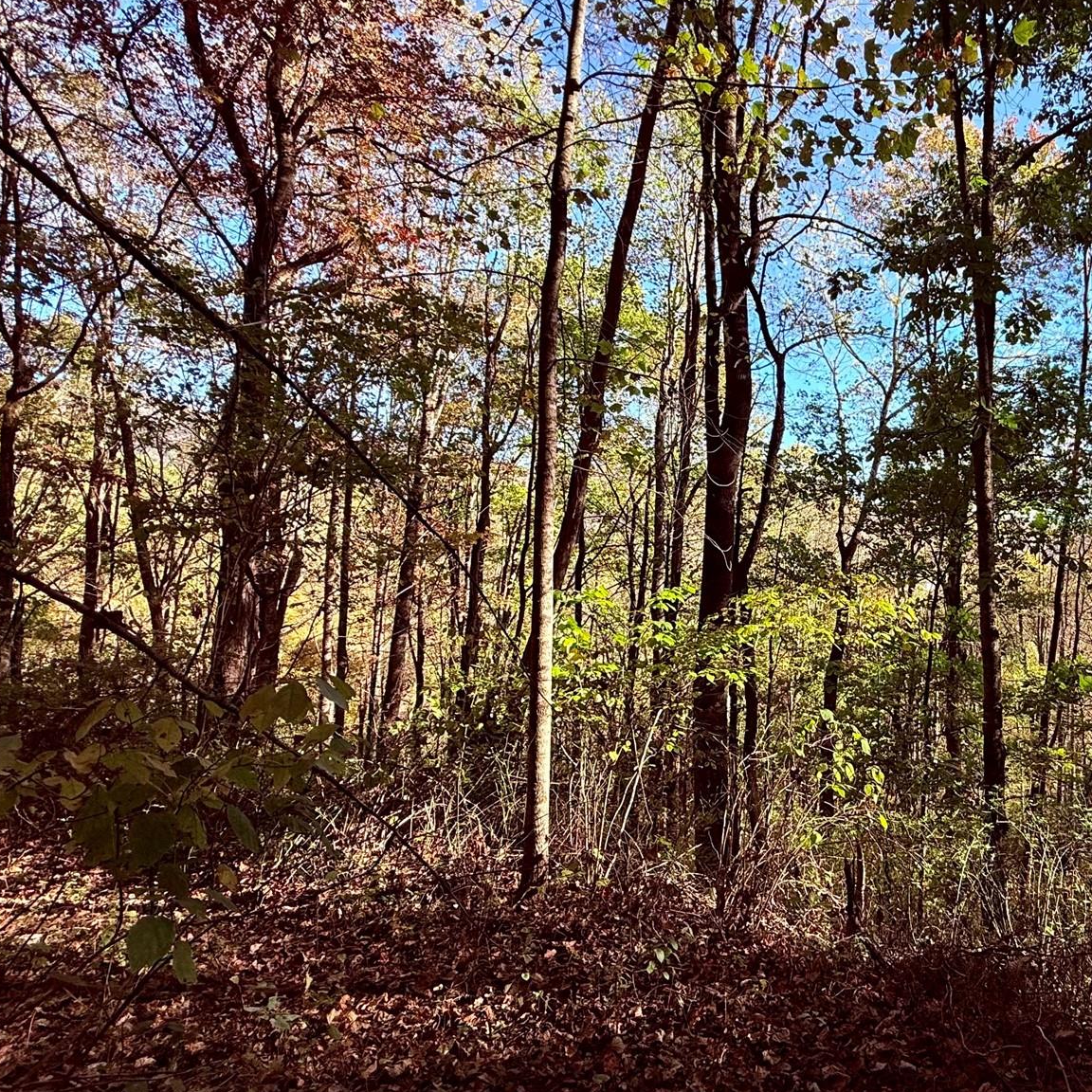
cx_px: 850
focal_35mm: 22
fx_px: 785
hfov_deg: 64.4
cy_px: 519
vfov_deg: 69.6
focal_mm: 2.22
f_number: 2.2
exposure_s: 1/342
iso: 50
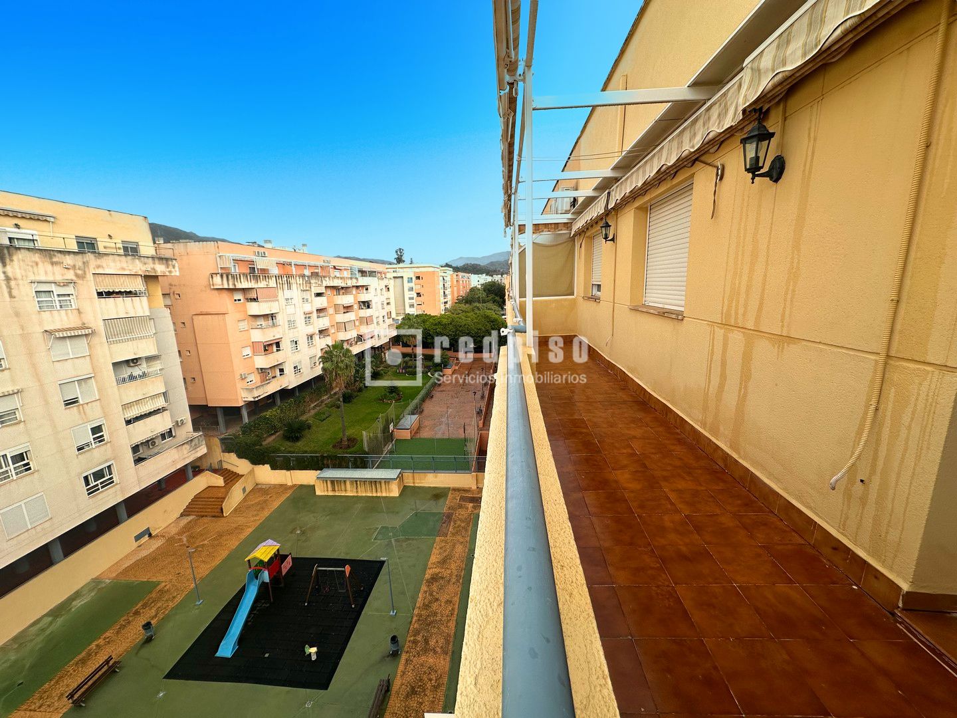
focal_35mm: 14
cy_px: 359
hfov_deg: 102.1
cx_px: 478
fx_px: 387
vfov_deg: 85.7
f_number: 2.2
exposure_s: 1/564
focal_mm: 2.22
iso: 40
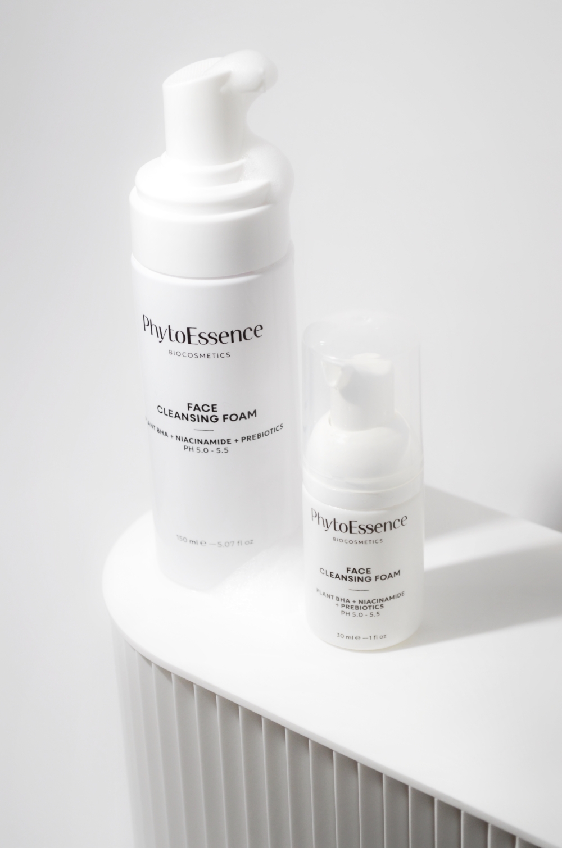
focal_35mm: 82
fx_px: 1941
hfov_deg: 16.5
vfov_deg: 24.7
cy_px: 424
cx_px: 281
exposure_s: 1/1600
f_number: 5.6
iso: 640
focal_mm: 55
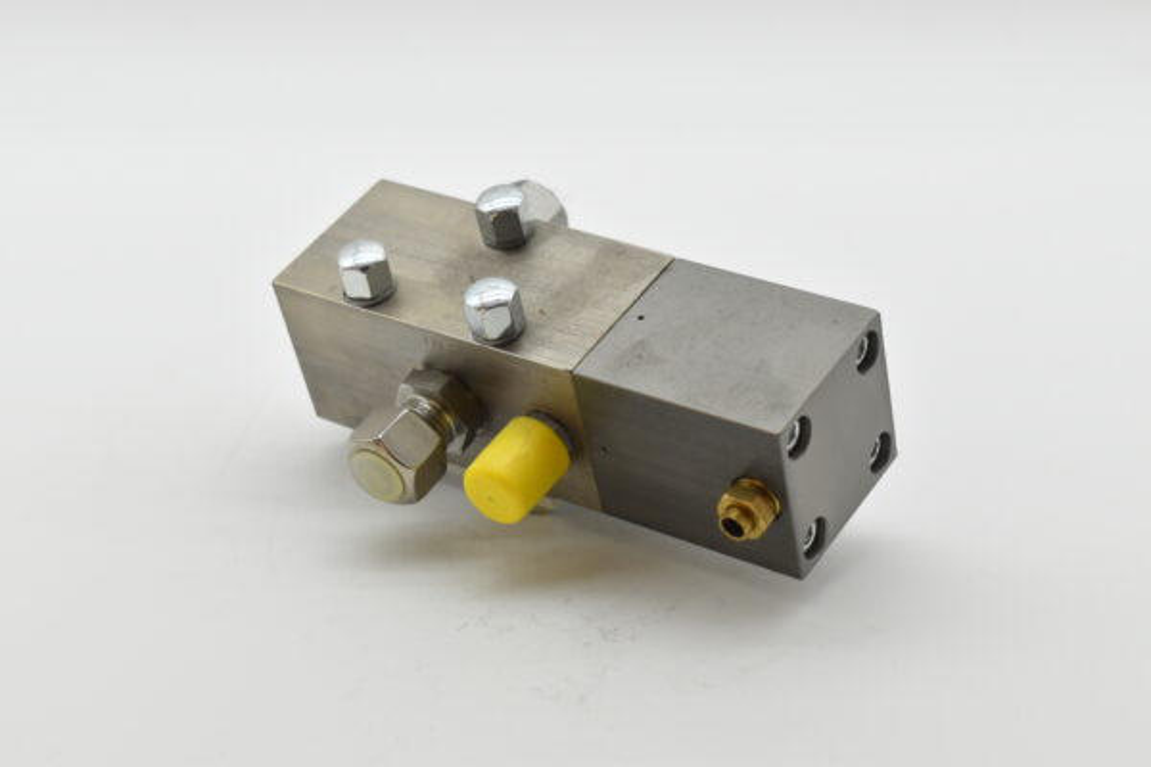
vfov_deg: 18.9
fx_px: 2302
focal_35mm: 72
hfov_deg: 28.1
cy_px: 384
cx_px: 576
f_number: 8
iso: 1600
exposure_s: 1/1000
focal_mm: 48
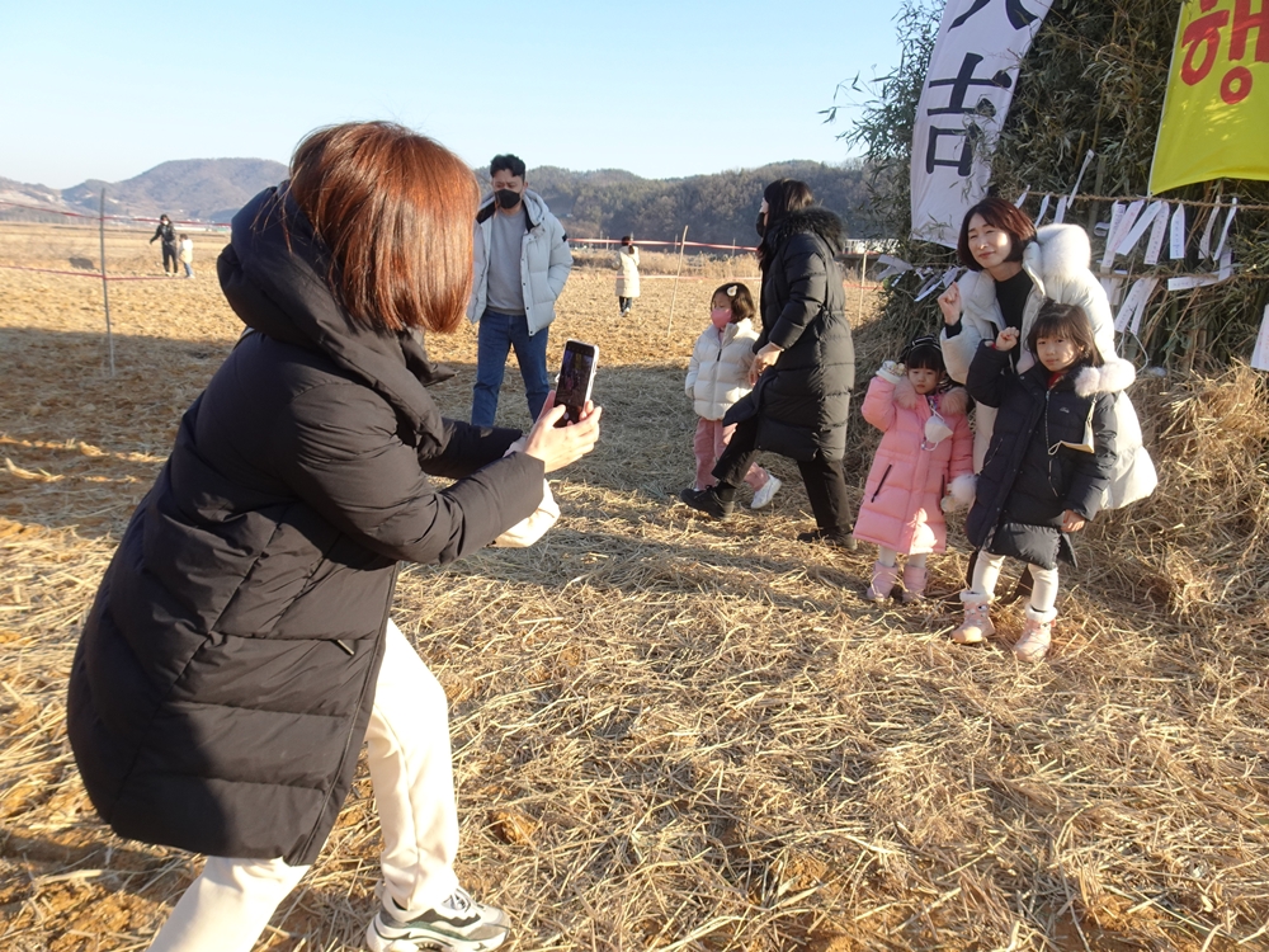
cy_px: 476
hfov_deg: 71.6
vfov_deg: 56.8
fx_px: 880
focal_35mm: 24
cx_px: 634
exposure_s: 1/250
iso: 80
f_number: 3.5
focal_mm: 4.25
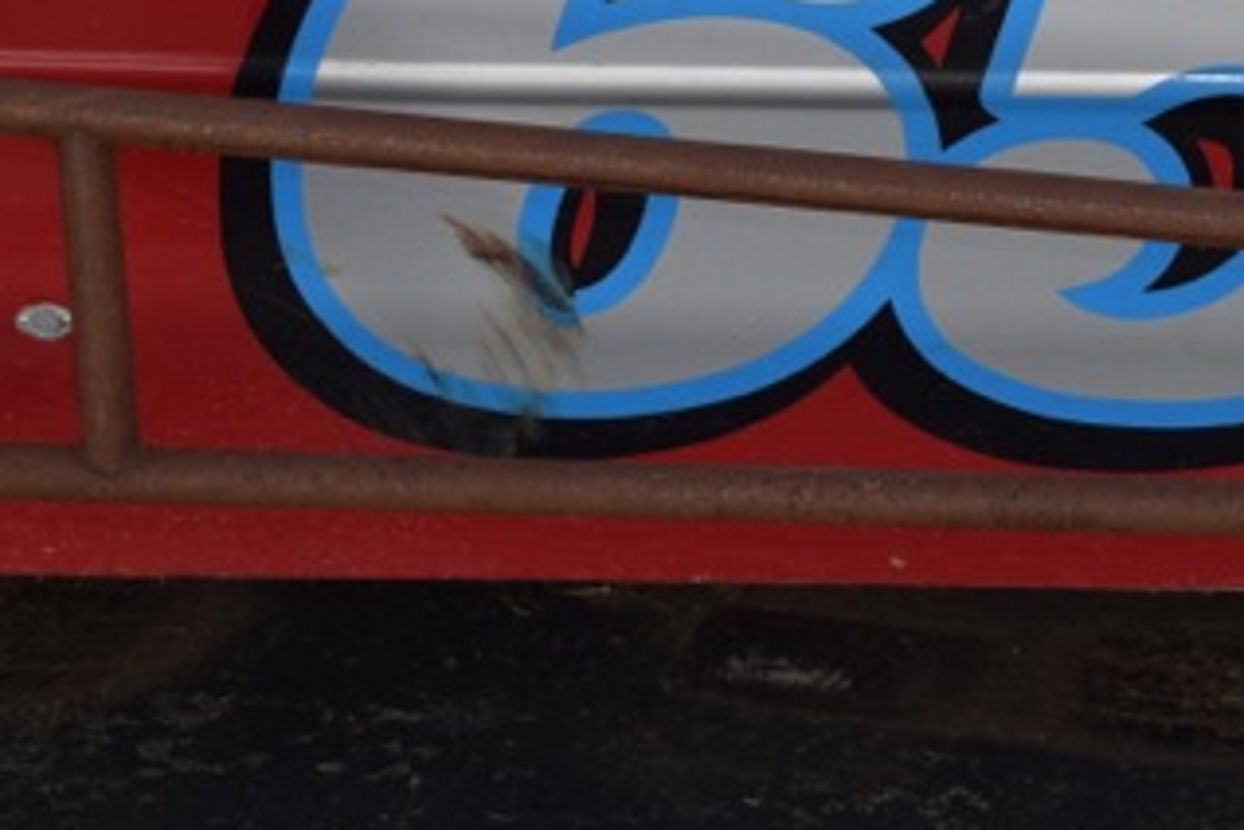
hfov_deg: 15.0
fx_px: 4699
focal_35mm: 136
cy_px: 53
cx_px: 982
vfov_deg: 10.0
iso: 100
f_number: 9
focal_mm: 45
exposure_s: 1/200
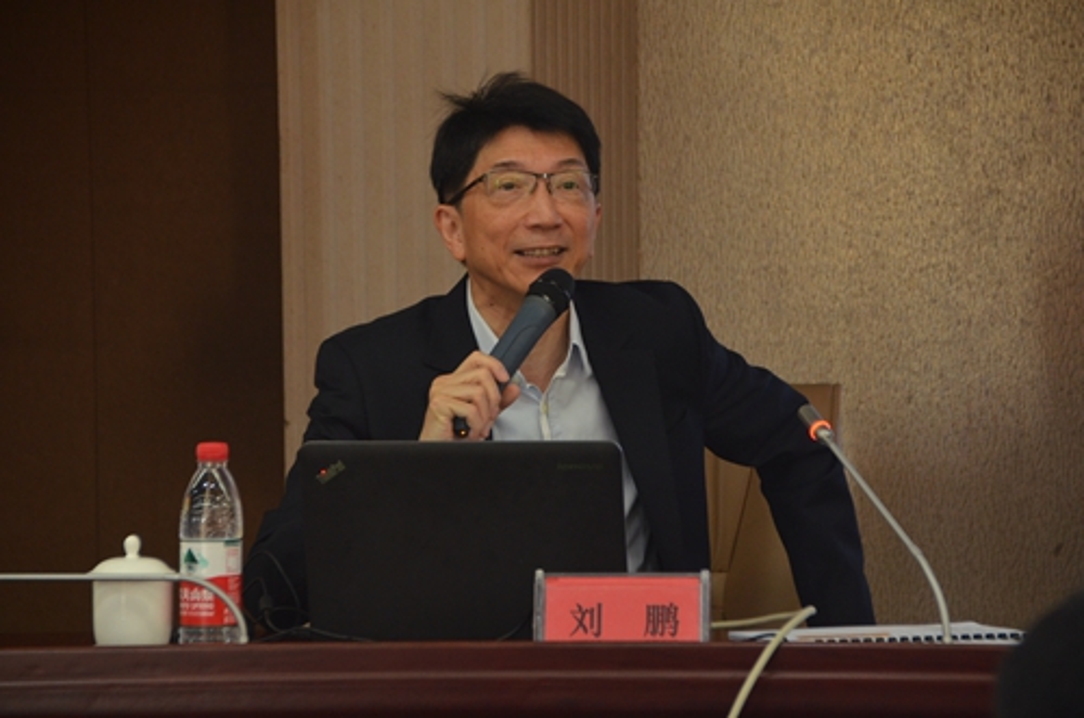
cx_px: 542
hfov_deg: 11.3
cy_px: 359
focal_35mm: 183
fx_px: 5498
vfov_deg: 7.5
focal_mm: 122
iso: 1250
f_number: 5.6
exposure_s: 1/30
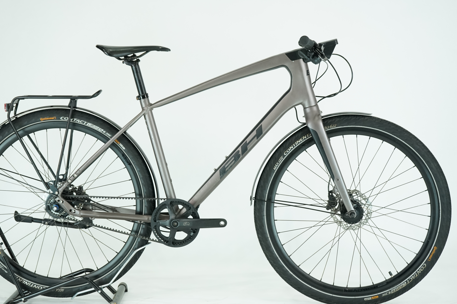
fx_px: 850
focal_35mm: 67
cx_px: 208
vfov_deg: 20.3
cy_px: 150
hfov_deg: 30.1
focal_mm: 60
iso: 1600
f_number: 5.6
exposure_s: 1/200
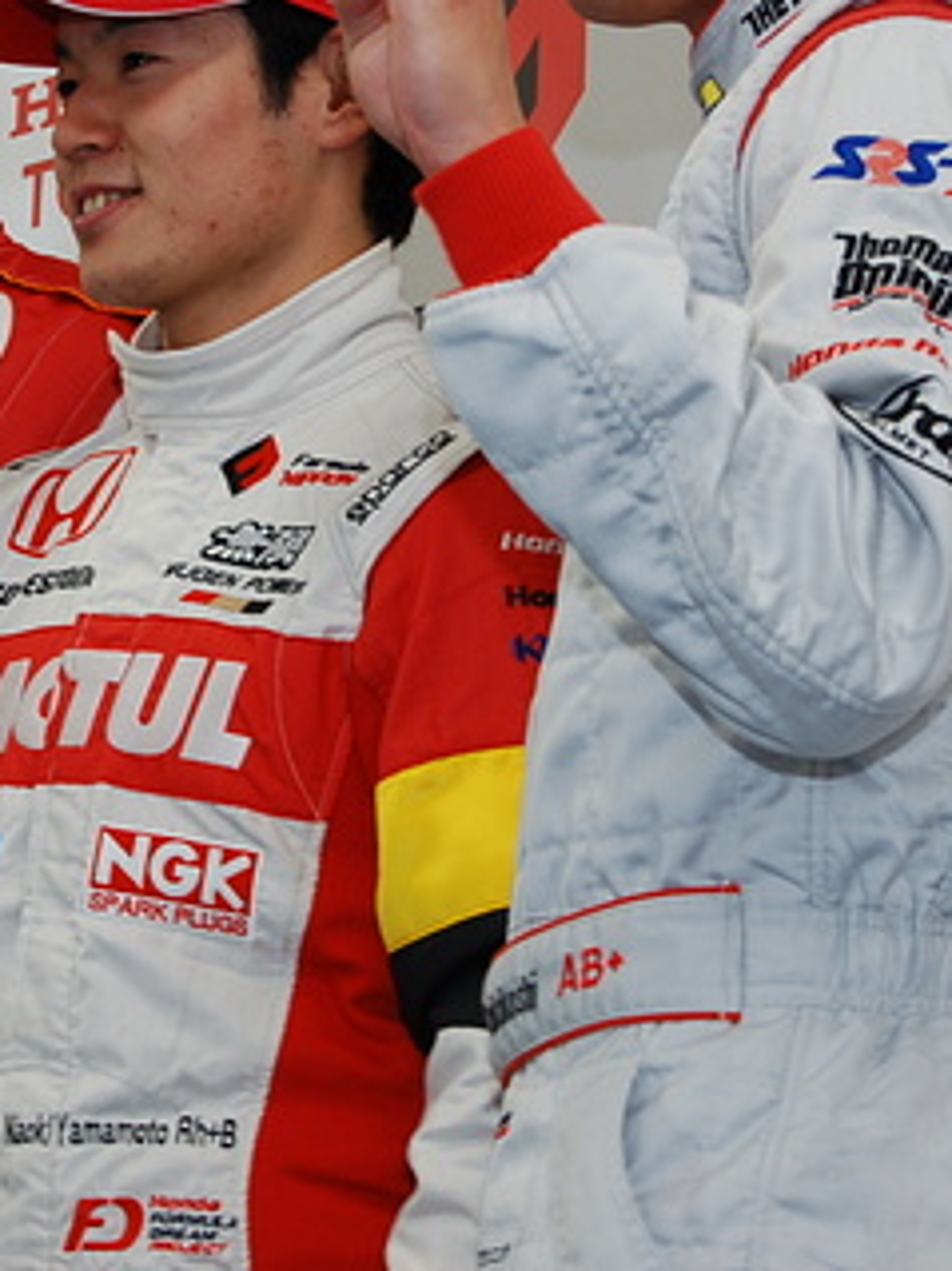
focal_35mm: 150
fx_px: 5504
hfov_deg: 9.9
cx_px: 163
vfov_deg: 13.1
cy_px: 331
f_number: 8
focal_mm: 46
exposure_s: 1/15
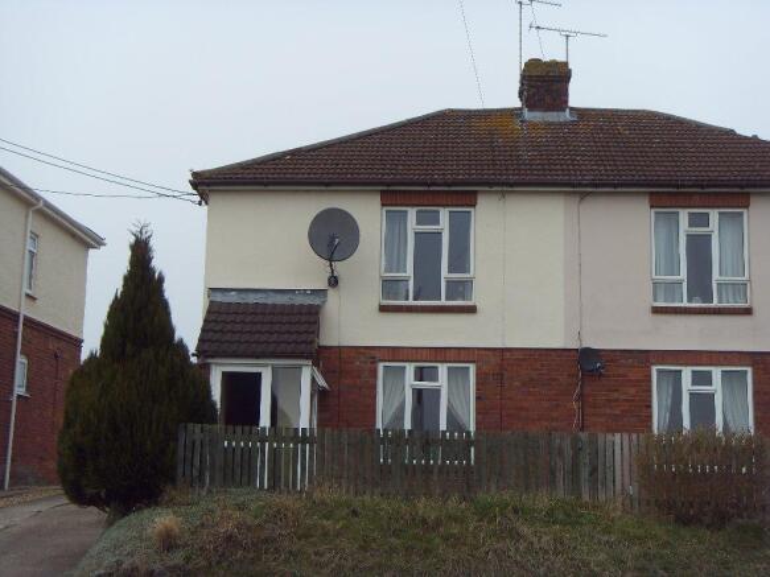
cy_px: 288
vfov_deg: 24.4
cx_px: 385
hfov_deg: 32.2
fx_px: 1334
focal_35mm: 60
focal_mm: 10.2
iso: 80
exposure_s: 1/350
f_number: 3.8
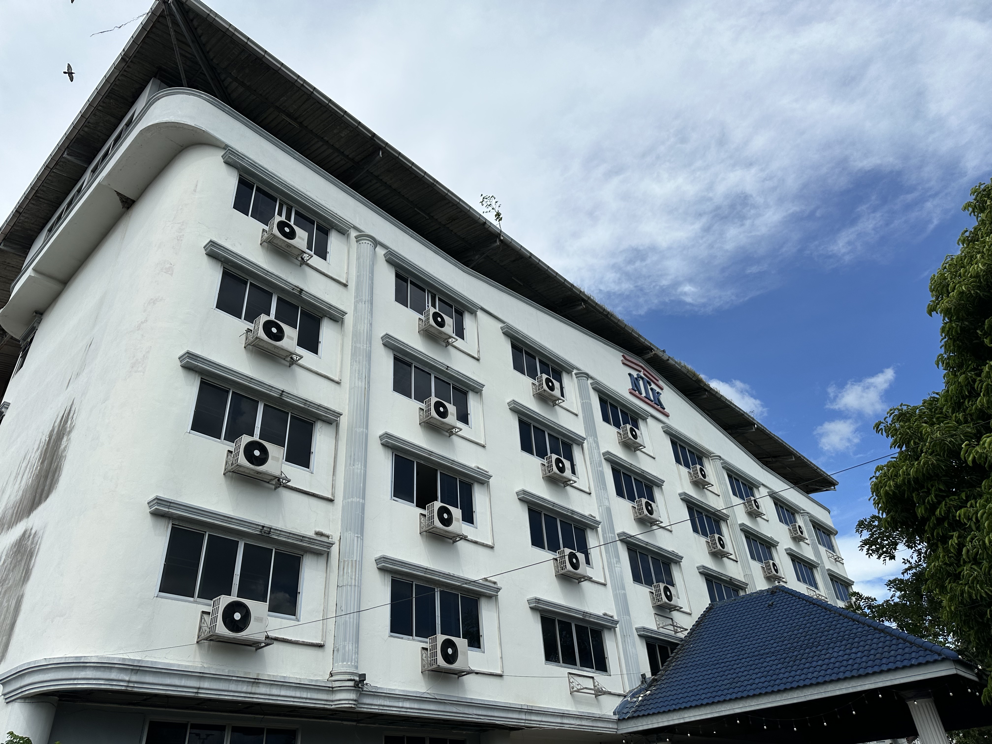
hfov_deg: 71.6
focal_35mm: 24
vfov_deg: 56.8
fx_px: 688
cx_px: 496
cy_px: 372
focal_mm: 6.86
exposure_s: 1/6623
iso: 80
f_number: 1.78
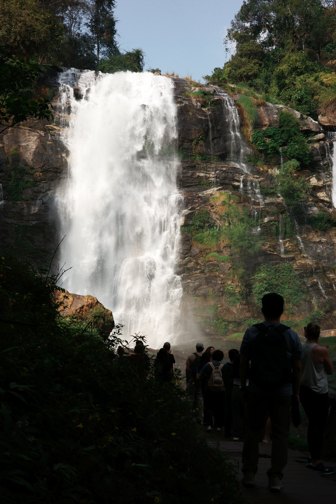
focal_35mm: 40
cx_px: 168
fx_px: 560
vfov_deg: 48.5
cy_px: 252
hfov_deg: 33.4
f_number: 7.1
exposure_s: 1/500
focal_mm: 26
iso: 200
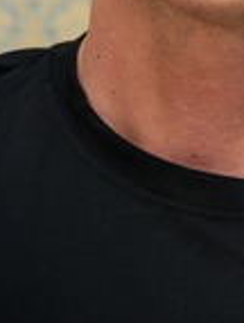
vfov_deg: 3.2
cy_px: -66
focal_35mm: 616
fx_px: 5764
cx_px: 289
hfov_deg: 2.4
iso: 640
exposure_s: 1/60
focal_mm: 230
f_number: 5.6
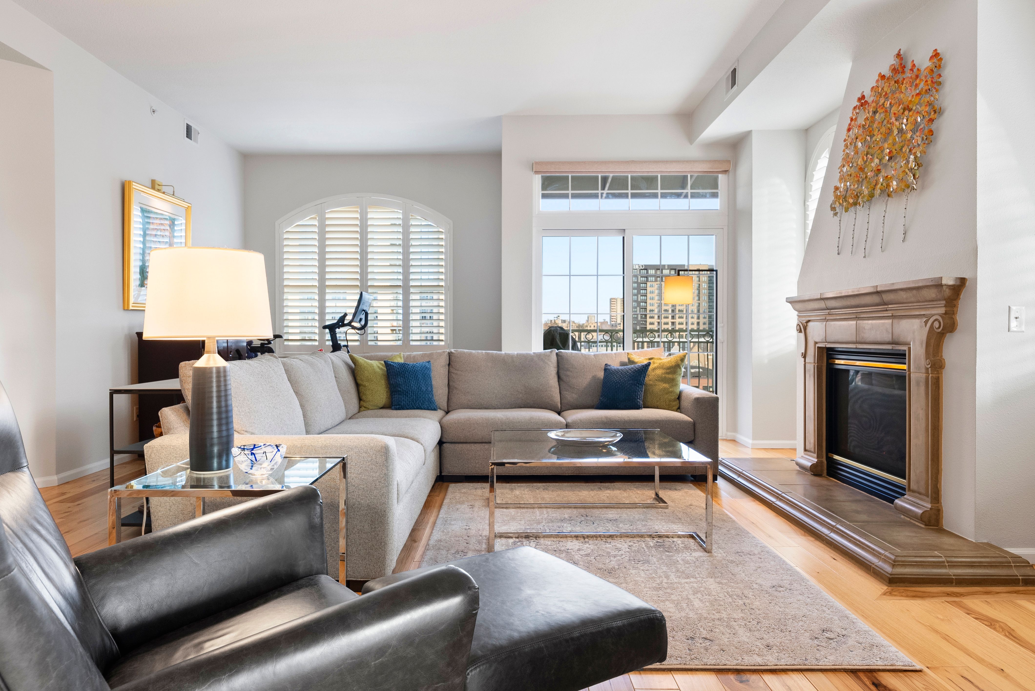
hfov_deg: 78.6
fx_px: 633
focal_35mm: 22
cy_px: 346
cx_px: 518
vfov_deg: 57.3
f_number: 8
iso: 1000
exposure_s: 1/10
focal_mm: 22
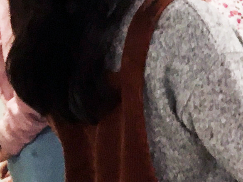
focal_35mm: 200
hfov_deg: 8.8
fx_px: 1403
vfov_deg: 7.4
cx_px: 631
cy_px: 83
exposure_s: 1/33
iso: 100
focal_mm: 4.15
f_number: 2.2
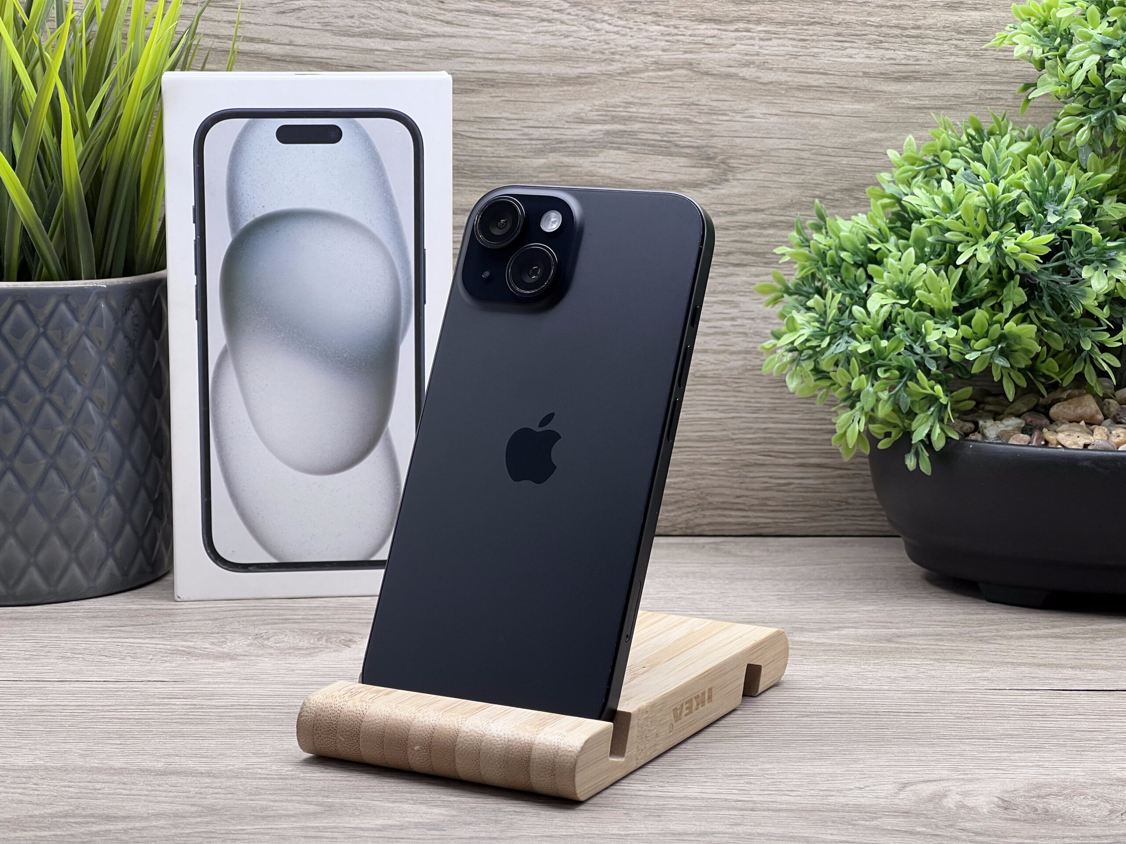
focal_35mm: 77
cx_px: 563
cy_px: 422
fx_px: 2505
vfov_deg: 19.1
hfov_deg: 25.3
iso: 80
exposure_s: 1/100
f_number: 2.8
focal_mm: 9
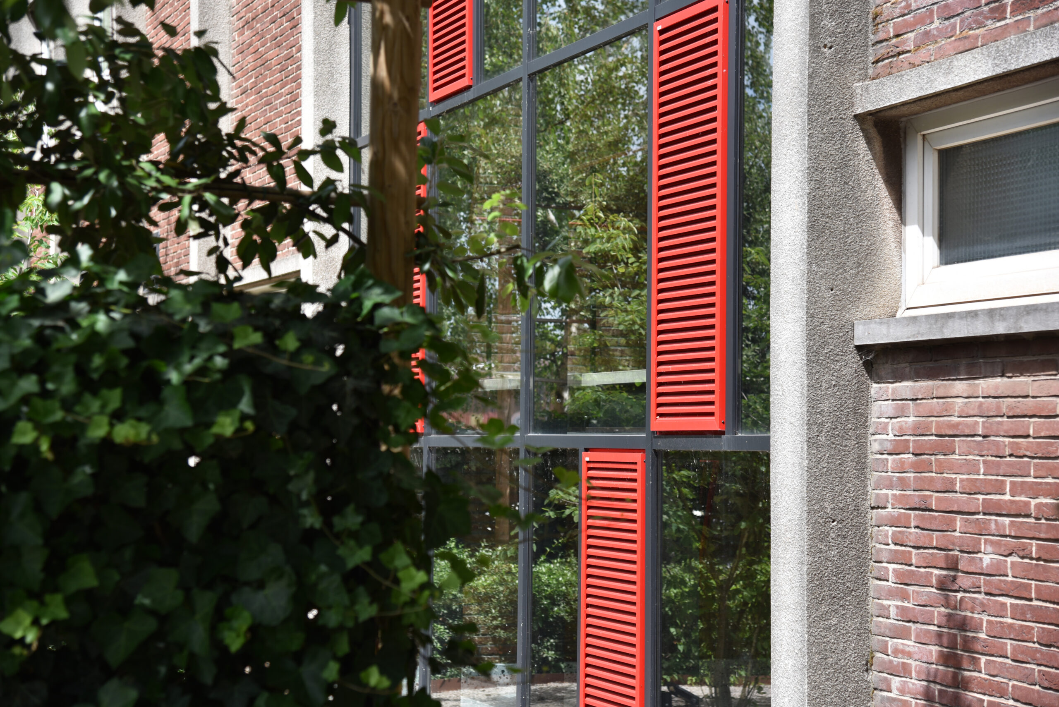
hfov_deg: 28.8
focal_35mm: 70
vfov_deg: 19.5
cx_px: 530
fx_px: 2060
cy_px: 354
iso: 80
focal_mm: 70
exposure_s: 1/320
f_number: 4.5
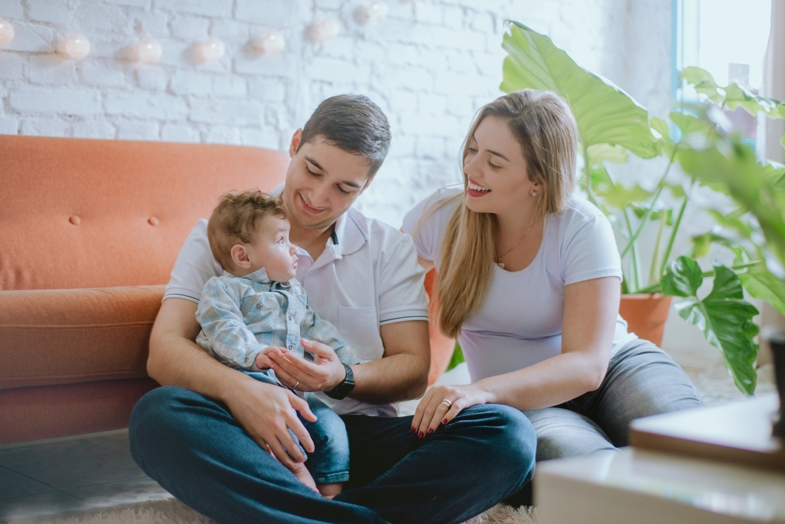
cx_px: 392
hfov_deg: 39.6
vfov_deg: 27.0
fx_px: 1091
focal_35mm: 50
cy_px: 262
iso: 400
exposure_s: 1/125
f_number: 2.2
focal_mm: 50
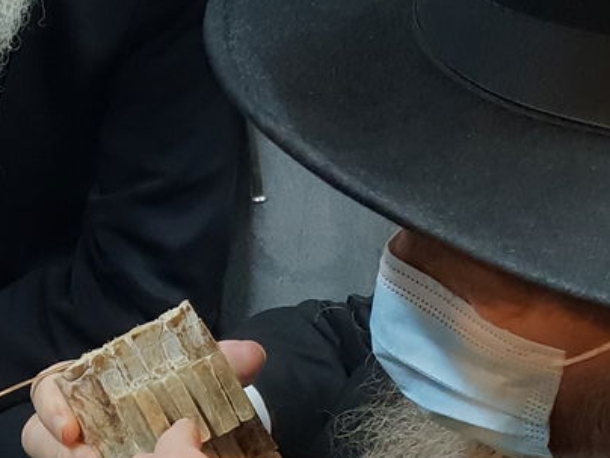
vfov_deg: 16.4
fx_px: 1586
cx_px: -11
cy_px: 183
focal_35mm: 90
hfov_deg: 21.0
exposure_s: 1/50
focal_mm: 4.3
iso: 400
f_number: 2.4
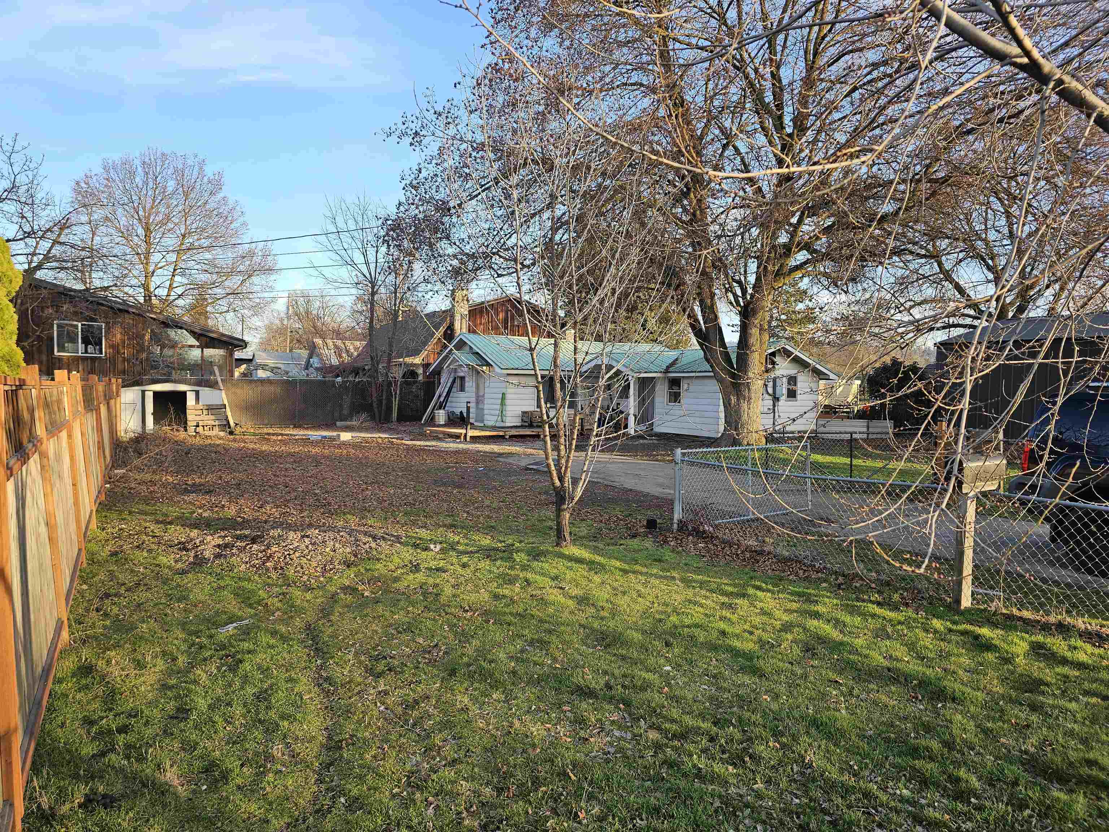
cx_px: 554
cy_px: 416
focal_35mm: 23
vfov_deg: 58.9
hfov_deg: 73.9
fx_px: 737
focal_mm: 6.3
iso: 16
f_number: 1.7
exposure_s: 1/180
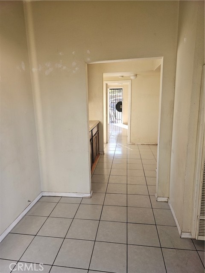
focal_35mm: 23
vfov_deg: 73.9
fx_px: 182
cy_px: 136
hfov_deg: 58.9
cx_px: 102
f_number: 1.7
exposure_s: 1/60
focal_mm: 6.3
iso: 80
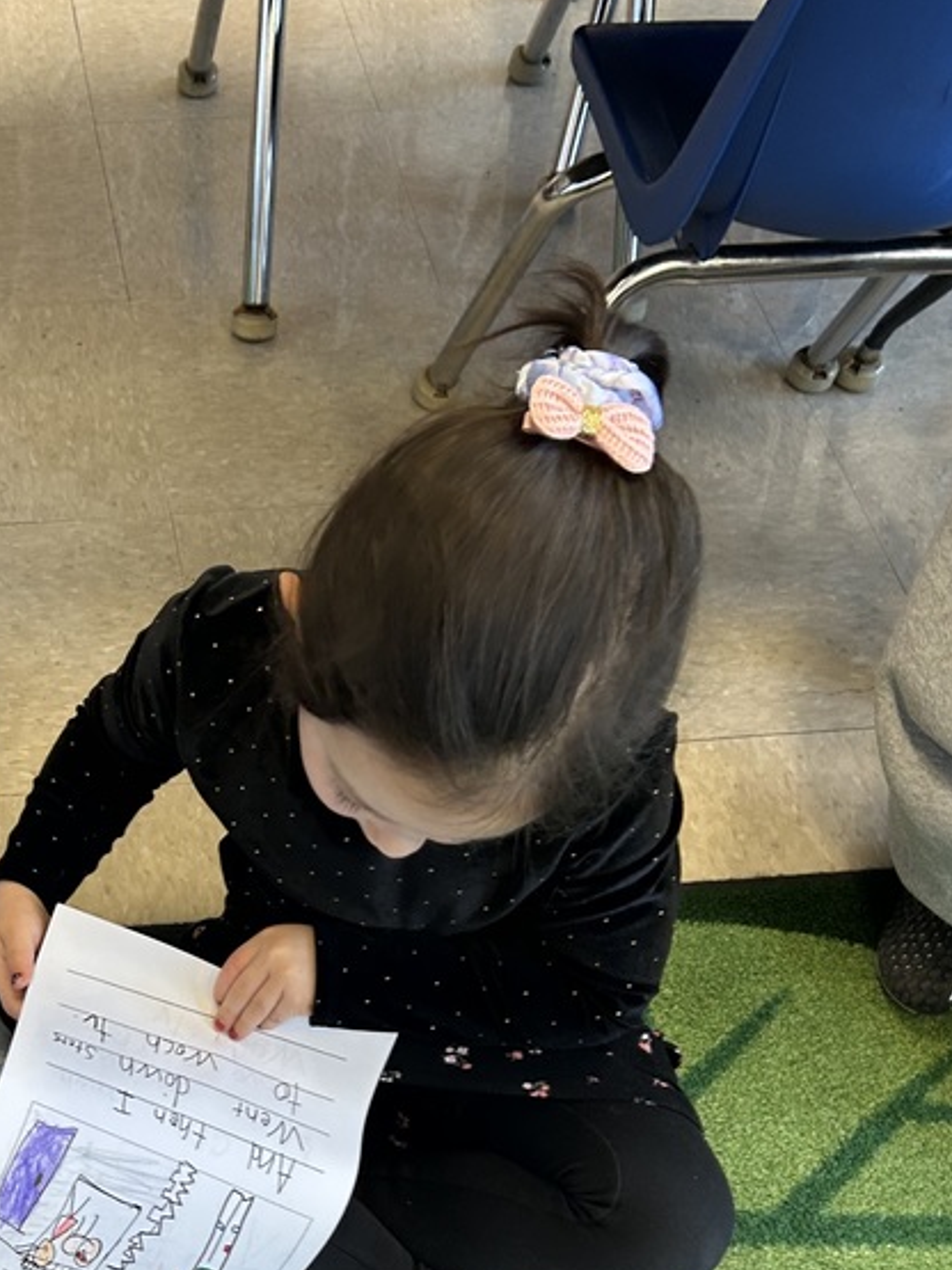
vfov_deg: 38.0
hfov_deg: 29.4
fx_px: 1761
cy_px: 1046
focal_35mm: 48
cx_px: 156
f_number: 1.5
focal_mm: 5.7
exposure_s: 1/60
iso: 100
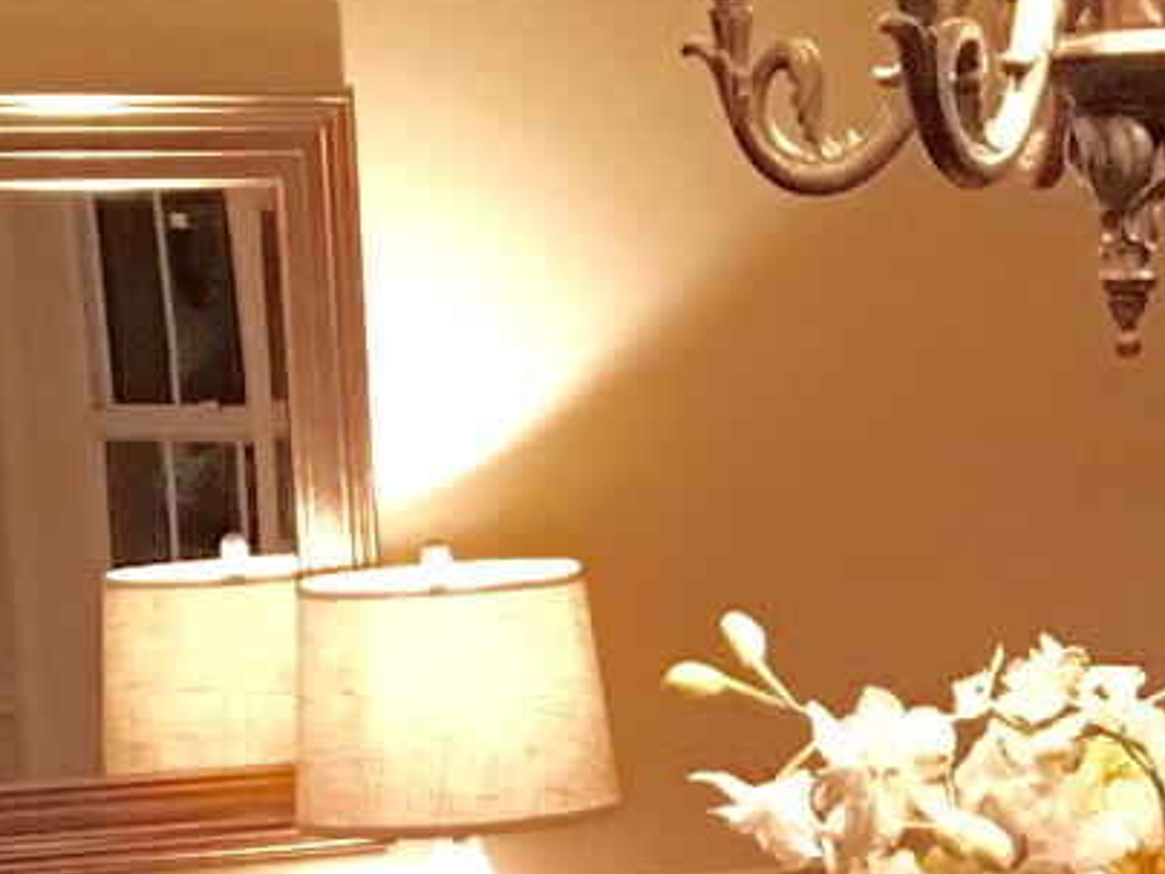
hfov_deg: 13.4
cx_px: 753
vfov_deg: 9.3
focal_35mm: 147
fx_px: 4947
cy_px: 1849
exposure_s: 1/15
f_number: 2.2
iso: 250
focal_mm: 4.15
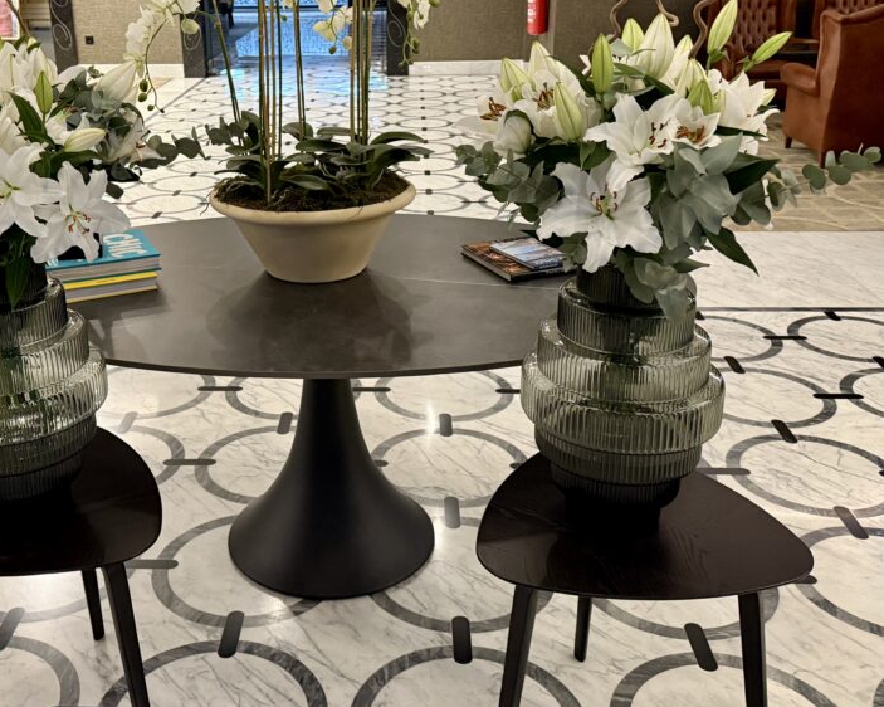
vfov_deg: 38.0
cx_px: 336
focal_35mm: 39
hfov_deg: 46.5
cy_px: 265
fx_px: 1020
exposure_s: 1/50
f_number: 1.78
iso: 640
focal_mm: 6.76
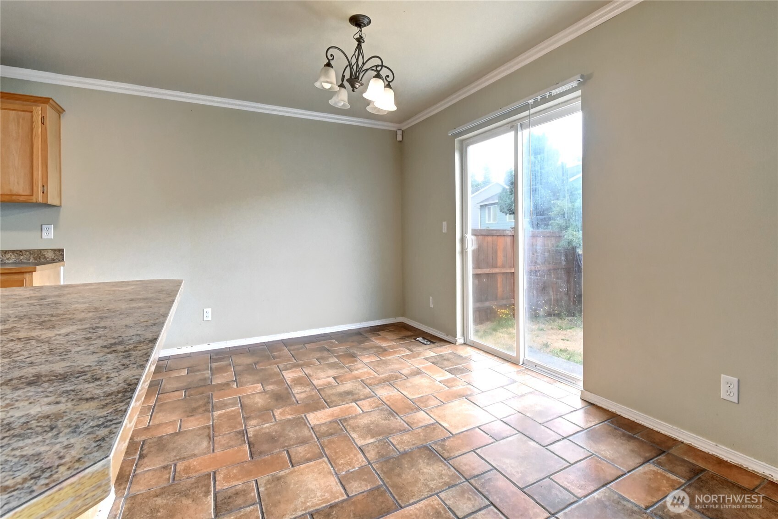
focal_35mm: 15
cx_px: 389
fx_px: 324
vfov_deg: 77.3
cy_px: 260
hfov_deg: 100.4
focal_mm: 10
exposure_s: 1/8
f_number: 11
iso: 3200
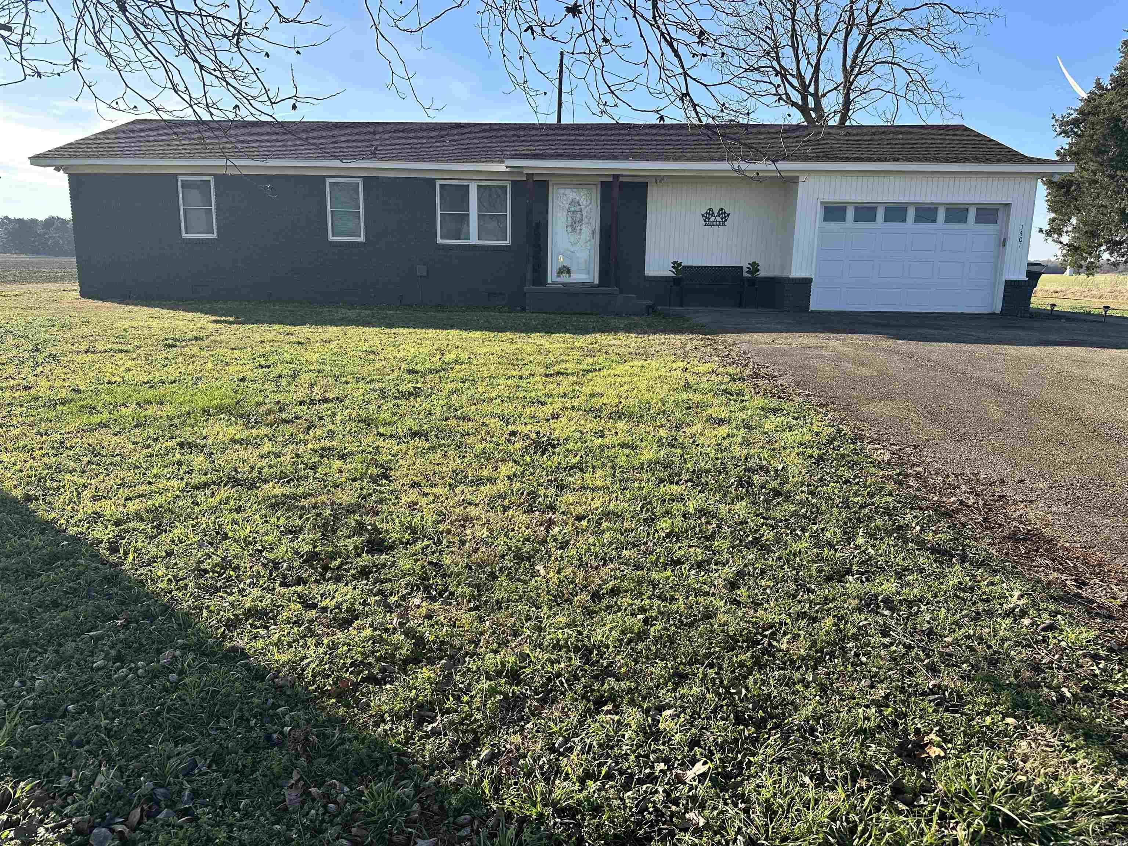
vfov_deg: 56.8
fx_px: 782
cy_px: 423
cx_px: 564
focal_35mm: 24
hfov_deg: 71.6
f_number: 1.78
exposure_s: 1/1988
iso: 80
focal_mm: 6.86
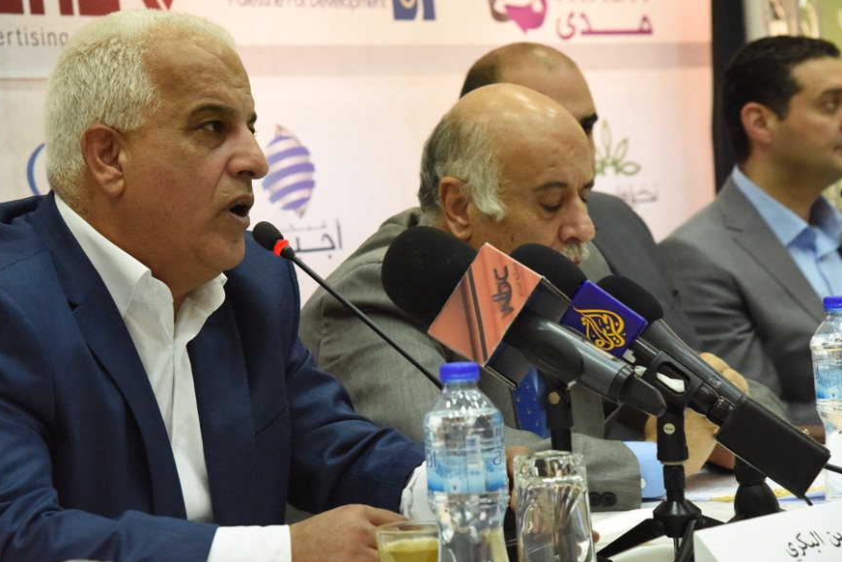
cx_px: 358
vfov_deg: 12.7
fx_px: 2527
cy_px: 238
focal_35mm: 108
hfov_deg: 18.9
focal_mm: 92
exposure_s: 1/250
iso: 10000
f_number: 8
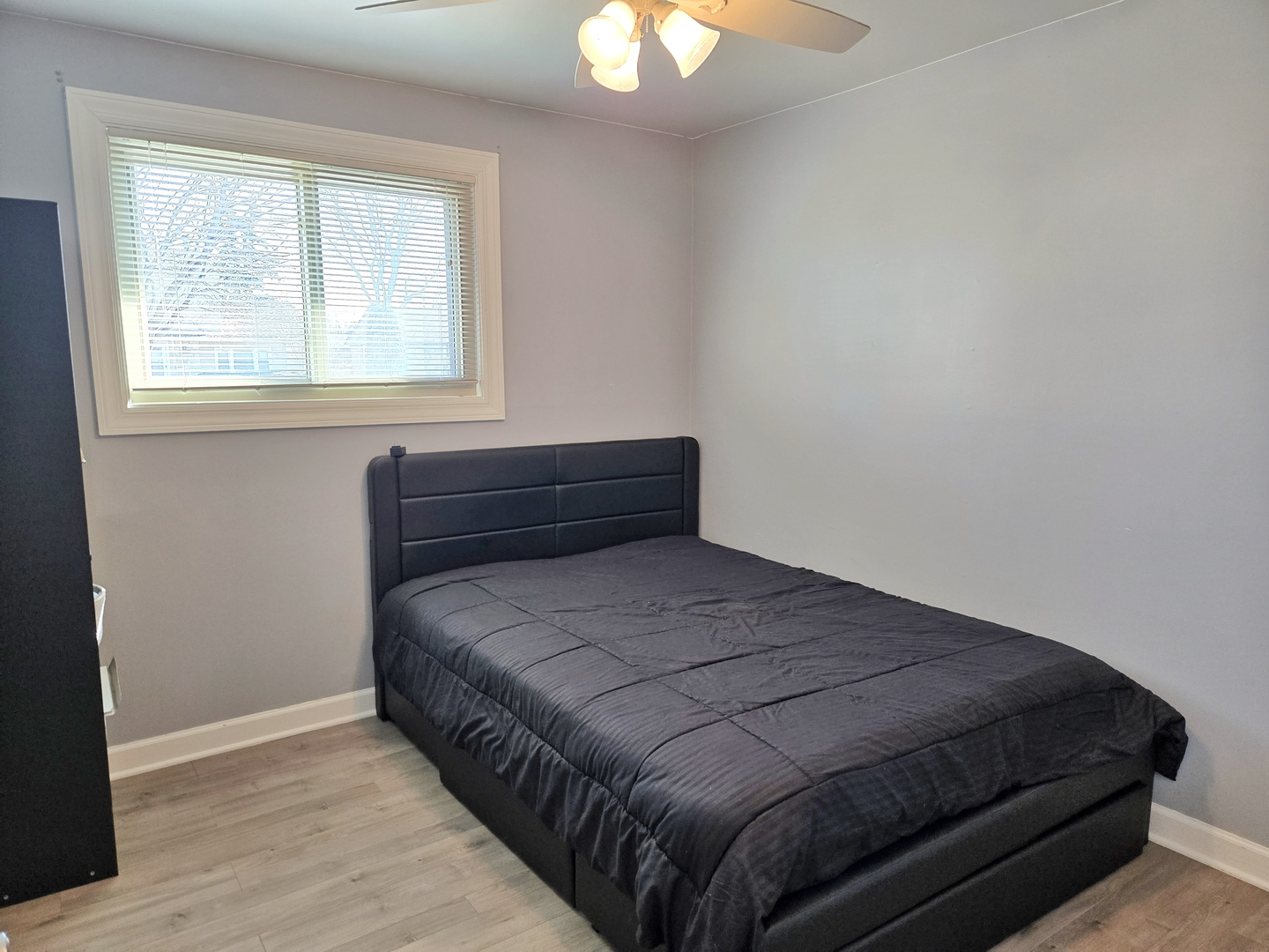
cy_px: 476
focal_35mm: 23
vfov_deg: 58.9
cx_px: 634
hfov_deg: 73.9
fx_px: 843
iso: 125
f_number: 1.8
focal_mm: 5.4
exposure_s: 1/120
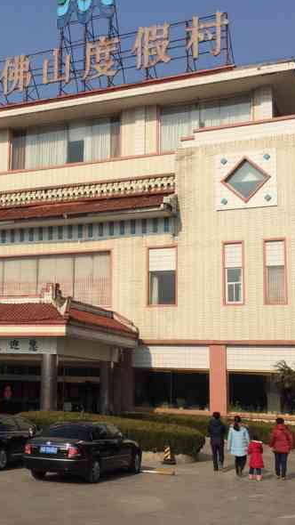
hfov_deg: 23.5
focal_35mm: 50
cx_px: 48
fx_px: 695
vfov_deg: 41.3
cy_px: 257
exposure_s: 1/3597
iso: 32
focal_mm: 4.15
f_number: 2.2
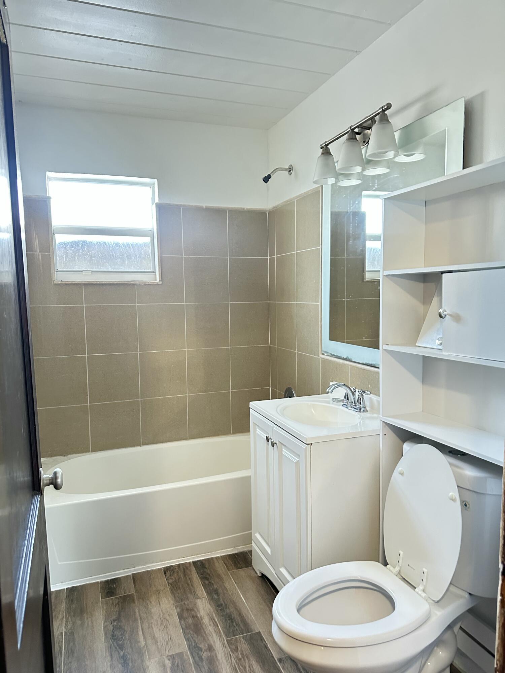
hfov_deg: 56.8
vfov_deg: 71.6
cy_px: 336
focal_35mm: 24
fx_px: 467
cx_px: 252
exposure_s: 1/40
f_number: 1.78
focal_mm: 6.86
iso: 640
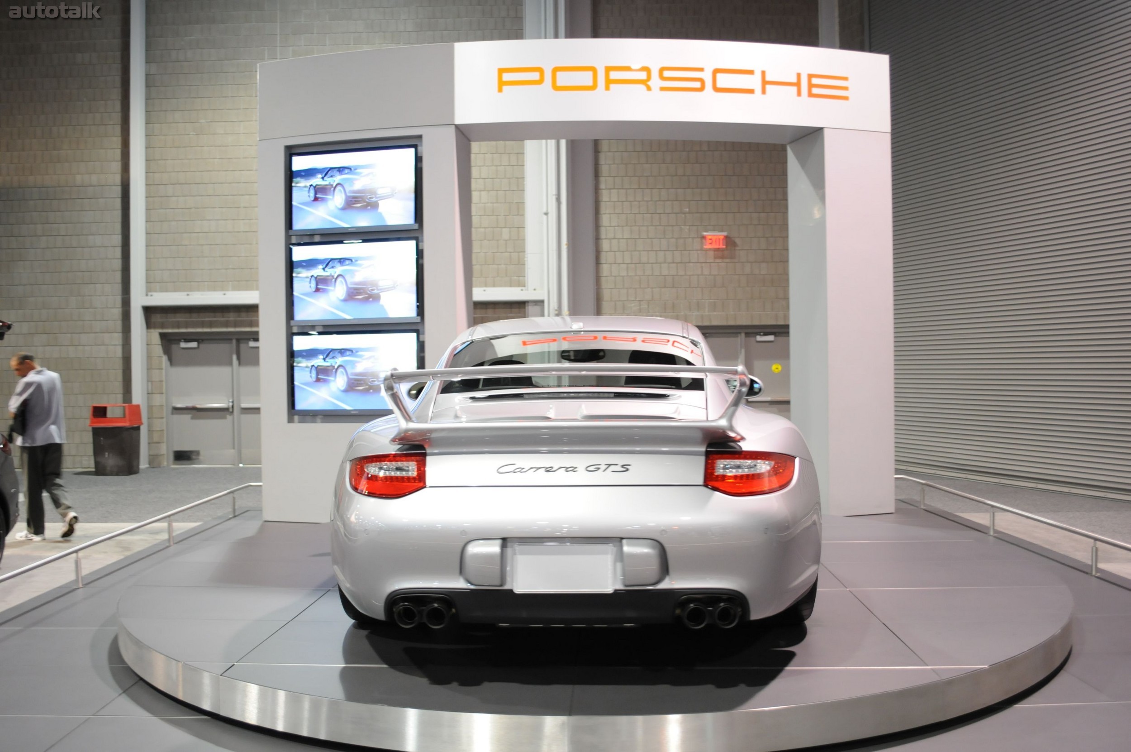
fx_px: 1036
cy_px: 376
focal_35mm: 33
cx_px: 566
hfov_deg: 57.3
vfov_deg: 39.9
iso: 800
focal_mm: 22
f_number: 3.8
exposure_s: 1/15
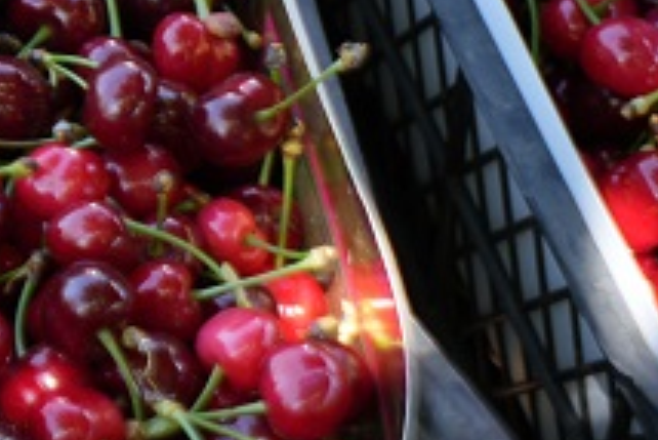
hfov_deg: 10.3
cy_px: -105
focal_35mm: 196
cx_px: -206
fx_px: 3585
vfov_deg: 7.0
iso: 100
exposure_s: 1/80
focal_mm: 70
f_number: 4
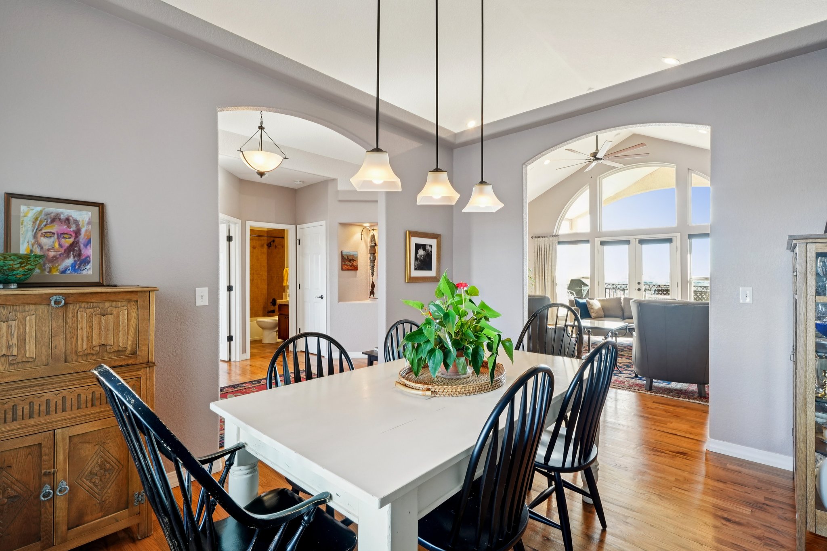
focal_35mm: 17
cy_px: 276
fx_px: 382
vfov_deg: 71.6
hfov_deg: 94.5
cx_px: 414
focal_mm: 11.1
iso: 800
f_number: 8
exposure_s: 1/3.33
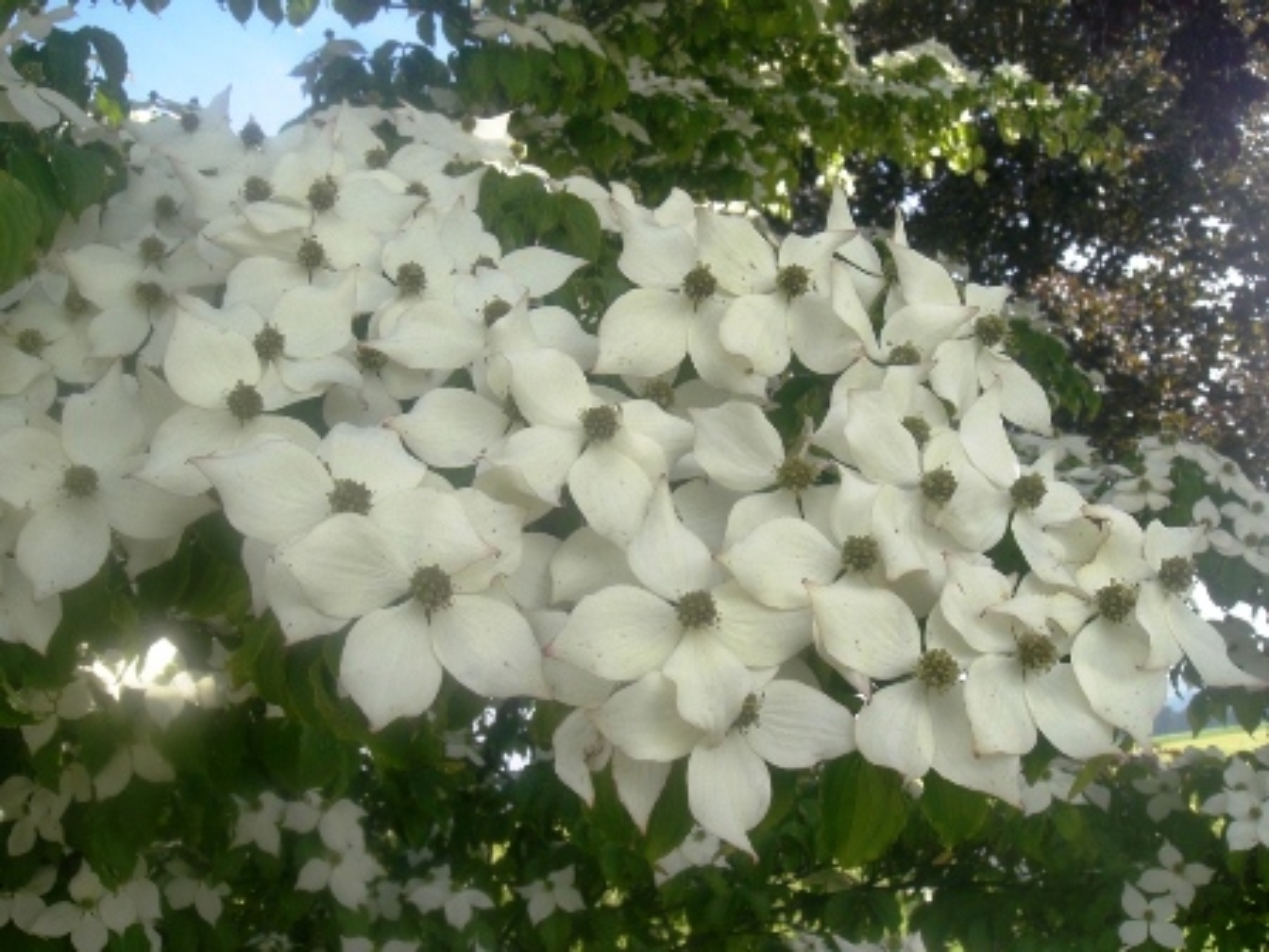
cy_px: 476
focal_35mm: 38
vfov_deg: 37.7
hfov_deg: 49.0
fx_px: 1393
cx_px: 634
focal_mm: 6.3
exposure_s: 1/200
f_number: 4.4
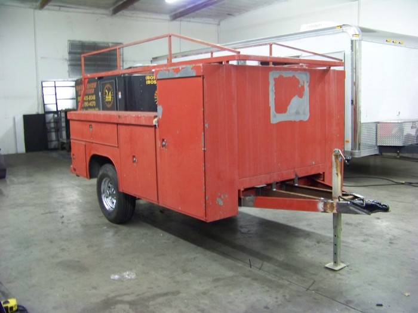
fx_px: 435
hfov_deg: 51.4
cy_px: 156
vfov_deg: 39.7
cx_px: 209
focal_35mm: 36
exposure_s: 1/15
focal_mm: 5.85
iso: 400
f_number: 2.8
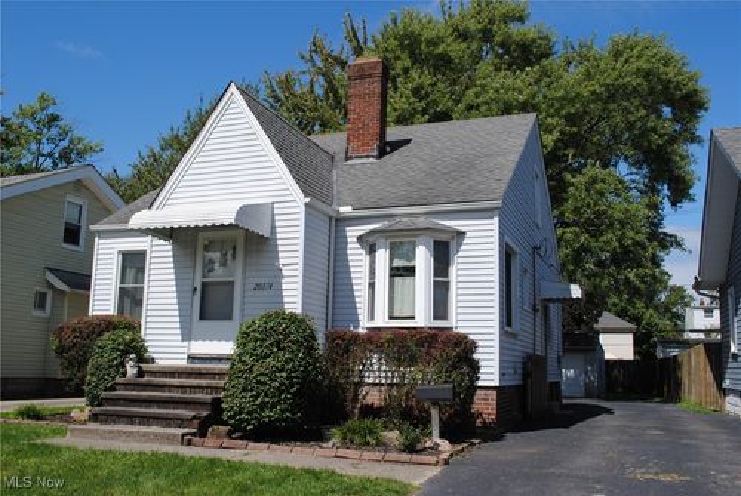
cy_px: 248
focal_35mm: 33
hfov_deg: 57.2
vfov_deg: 40.1
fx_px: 680
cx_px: 370
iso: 100
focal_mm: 22
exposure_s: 1/320
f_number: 9
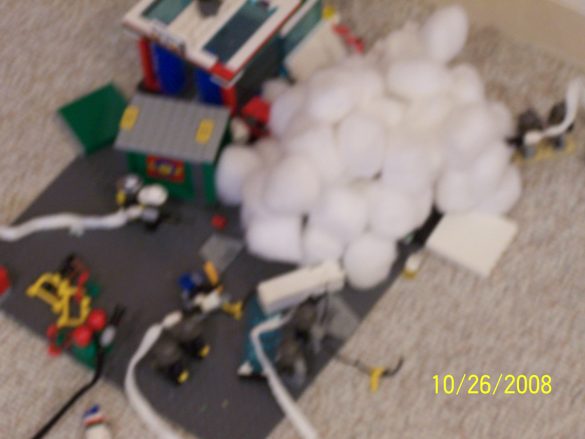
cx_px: 292
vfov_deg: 14.1
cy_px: 220
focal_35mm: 105
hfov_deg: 18.7
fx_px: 1774
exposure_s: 1/8
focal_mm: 17.5
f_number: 3.2
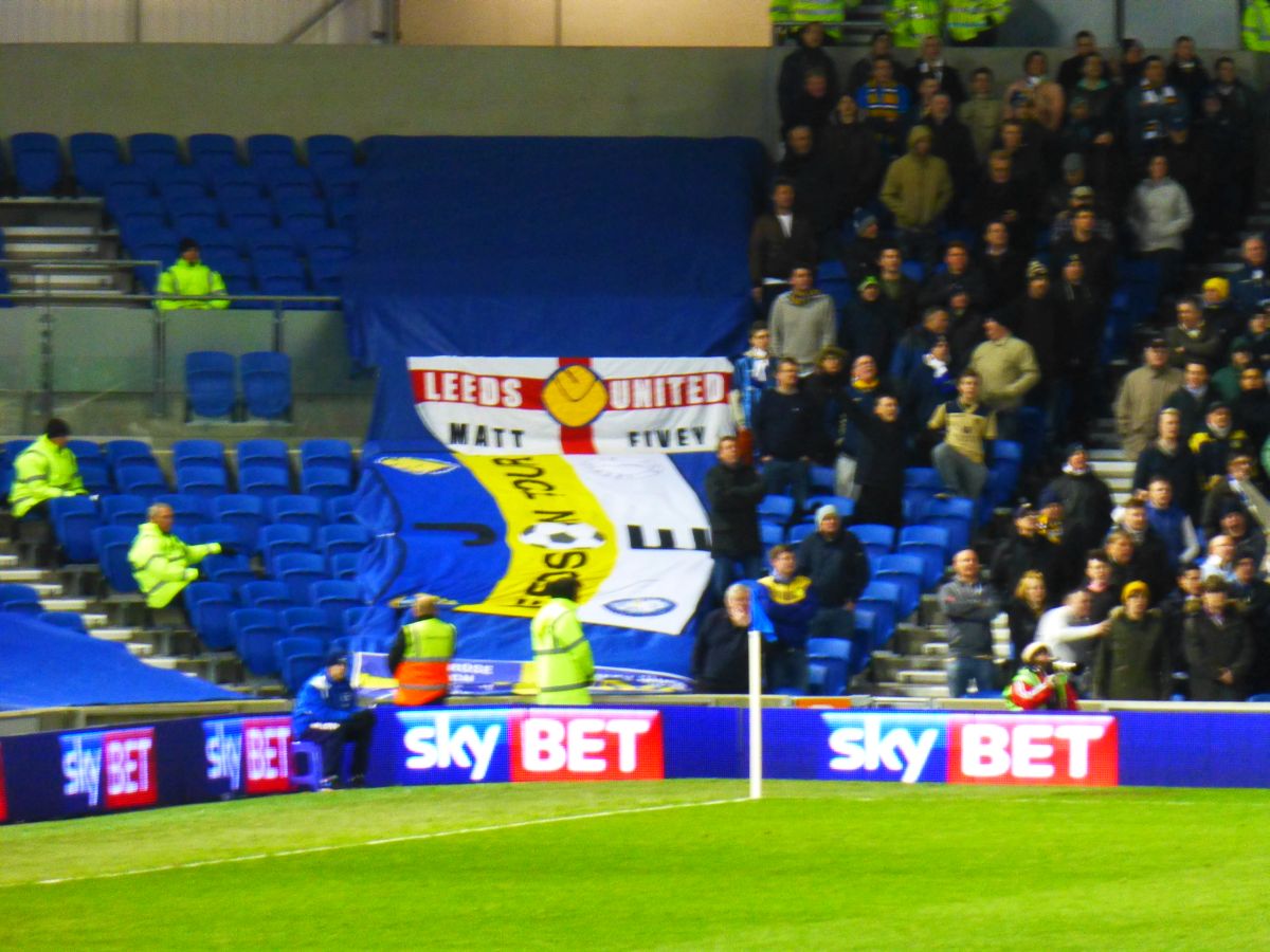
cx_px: 635
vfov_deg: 3.1
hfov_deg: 4.1
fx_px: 17610
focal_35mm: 480
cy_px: 476
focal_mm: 86
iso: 800
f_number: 6.4
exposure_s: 1/10
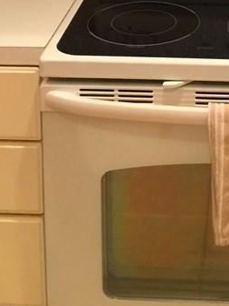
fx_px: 767
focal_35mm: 87
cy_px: -148
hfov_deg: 16.7
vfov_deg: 19.7
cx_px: 216
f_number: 2.2
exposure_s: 1/10
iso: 100
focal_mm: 4.15
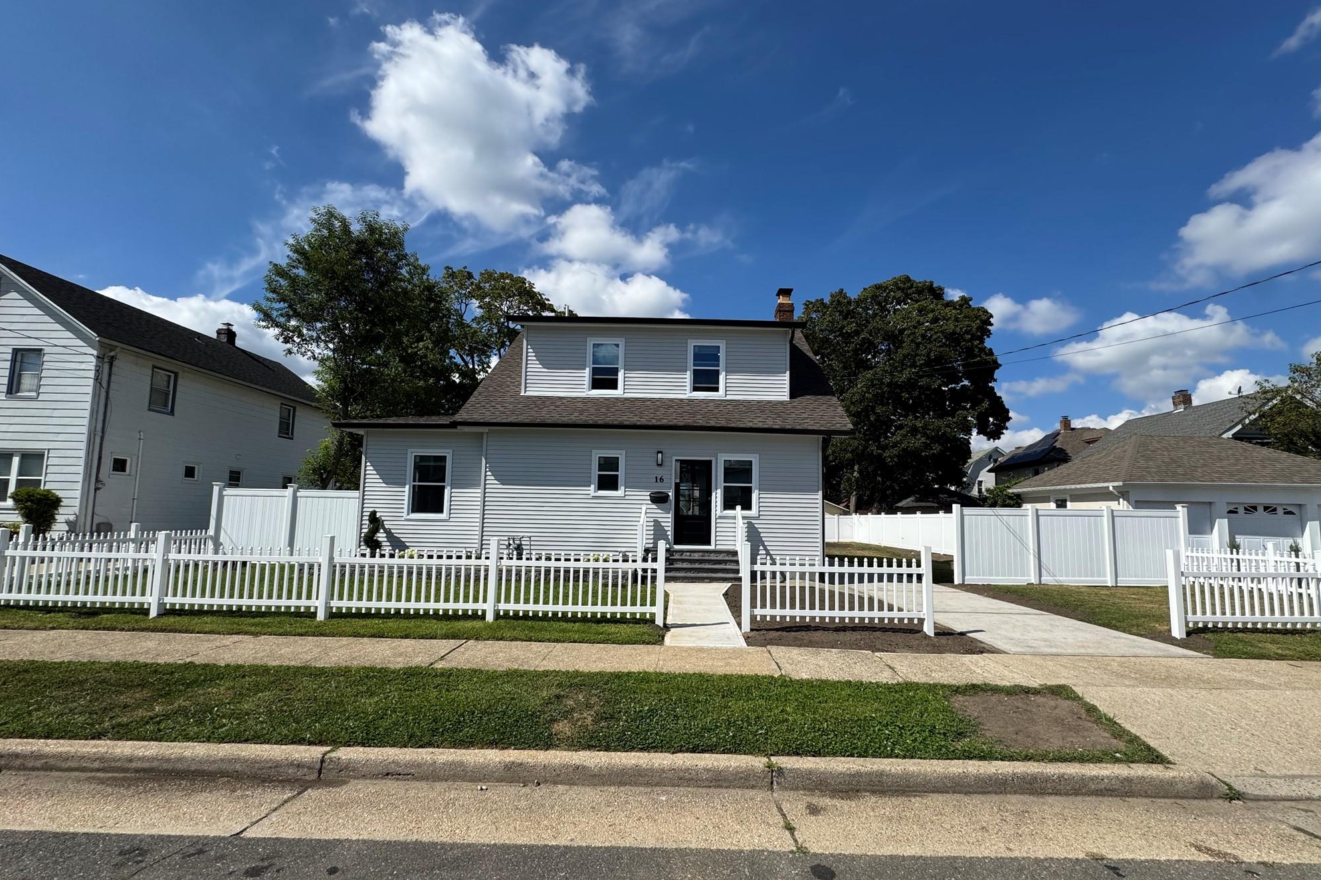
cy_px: 470
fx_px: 550
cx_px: 674
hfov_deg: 100.4
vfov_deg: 77.2
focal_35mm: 15
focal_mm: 2.22
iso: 50
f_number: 2.2
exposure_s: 1/2985
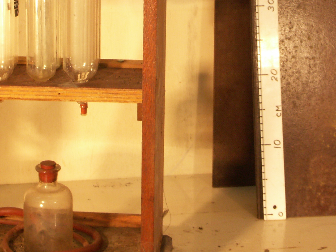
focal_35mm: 160
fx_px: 1553
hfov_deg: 12.3
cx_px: 140
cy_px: 19
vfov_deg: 9.2
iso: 100
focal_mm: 15.79
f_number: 5.6
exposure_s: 1/13
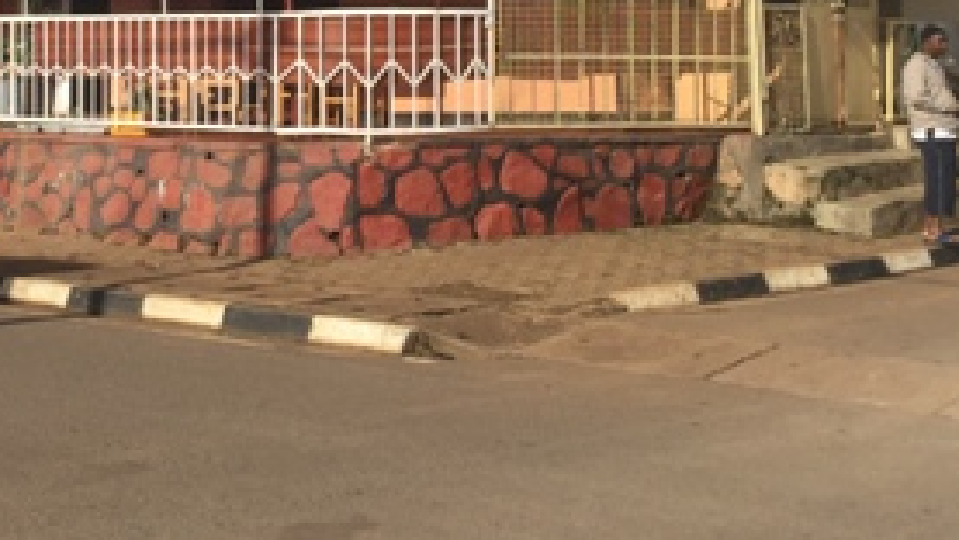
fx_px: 1857
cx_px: 235
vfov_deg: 16.3
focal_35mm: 73
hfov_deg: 28.5
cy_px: 28
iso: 32
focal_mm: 4.15
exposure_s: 1/2639
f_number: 2.2
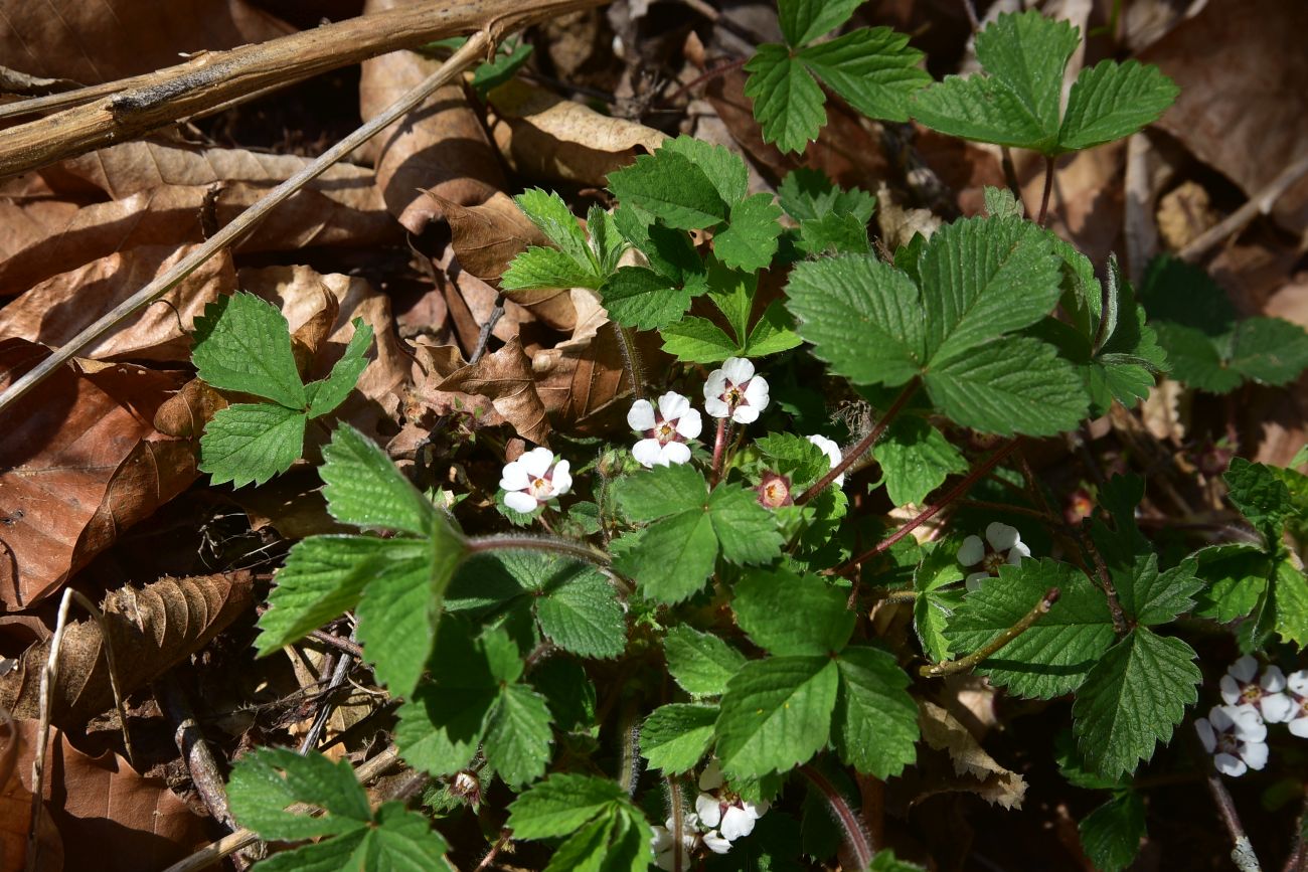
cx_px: 654
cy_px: 436
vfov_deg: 27.0
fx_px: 1817
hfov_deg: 39.6
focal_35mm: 50
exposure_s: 1/125
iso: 160
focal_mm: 50
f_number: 11
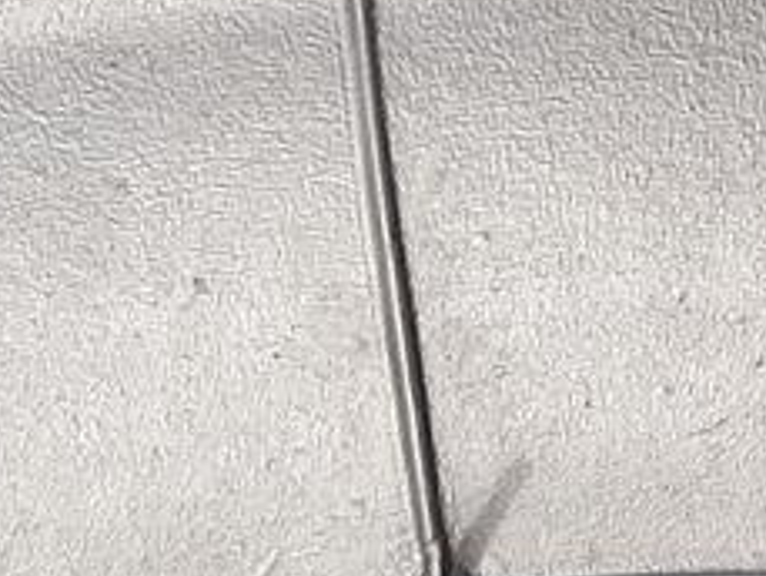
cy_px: -311
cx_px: 676
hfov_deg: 14.4
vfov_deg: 10.5
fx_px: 3011
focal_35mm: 136
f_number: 1.7
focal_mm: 3.93
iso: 40
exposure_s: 1/561
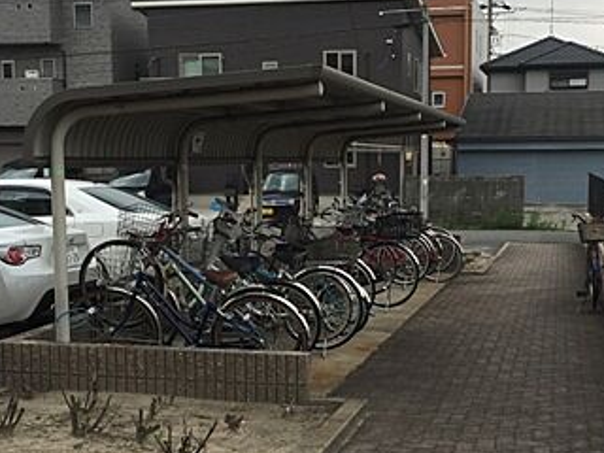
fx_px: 1012
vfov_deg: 25.1
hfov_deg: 33.2
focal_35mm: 58
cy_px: 302
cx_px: 315
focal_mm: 4.15
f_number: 2.2
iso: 32
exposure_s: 1/1319
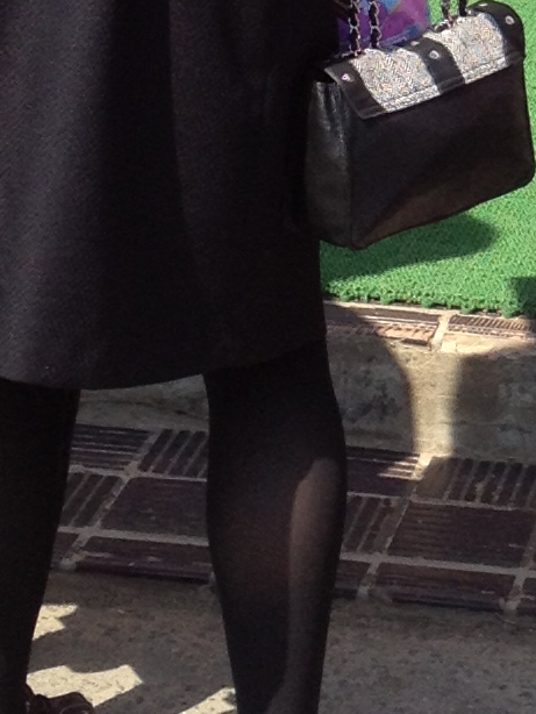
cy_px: -144
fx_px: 3837
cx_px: 770
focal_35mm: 186
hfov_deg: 7.9
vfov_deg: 10.5
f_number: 2.4
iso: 50
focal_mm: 4.28
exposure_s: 1/1022
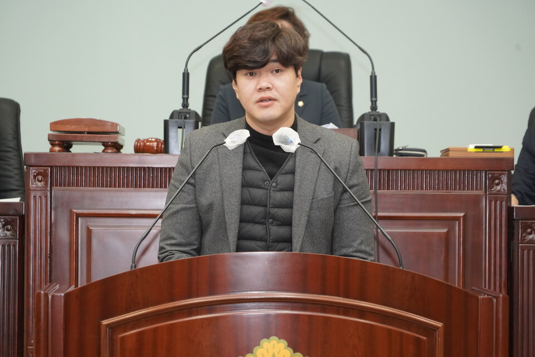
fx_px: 2021
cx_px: 268
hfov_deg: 15.1
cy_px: 178
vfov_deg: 10.1
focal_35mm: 136
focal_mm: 136
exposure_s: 1/100
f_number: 6.3
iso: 3200
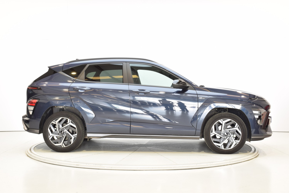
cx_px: 144
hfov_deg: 41.1
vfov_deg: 28.1
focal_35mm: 48
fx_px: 385
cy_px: 96
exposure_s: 1/2
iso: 100
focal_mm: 32
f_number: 11
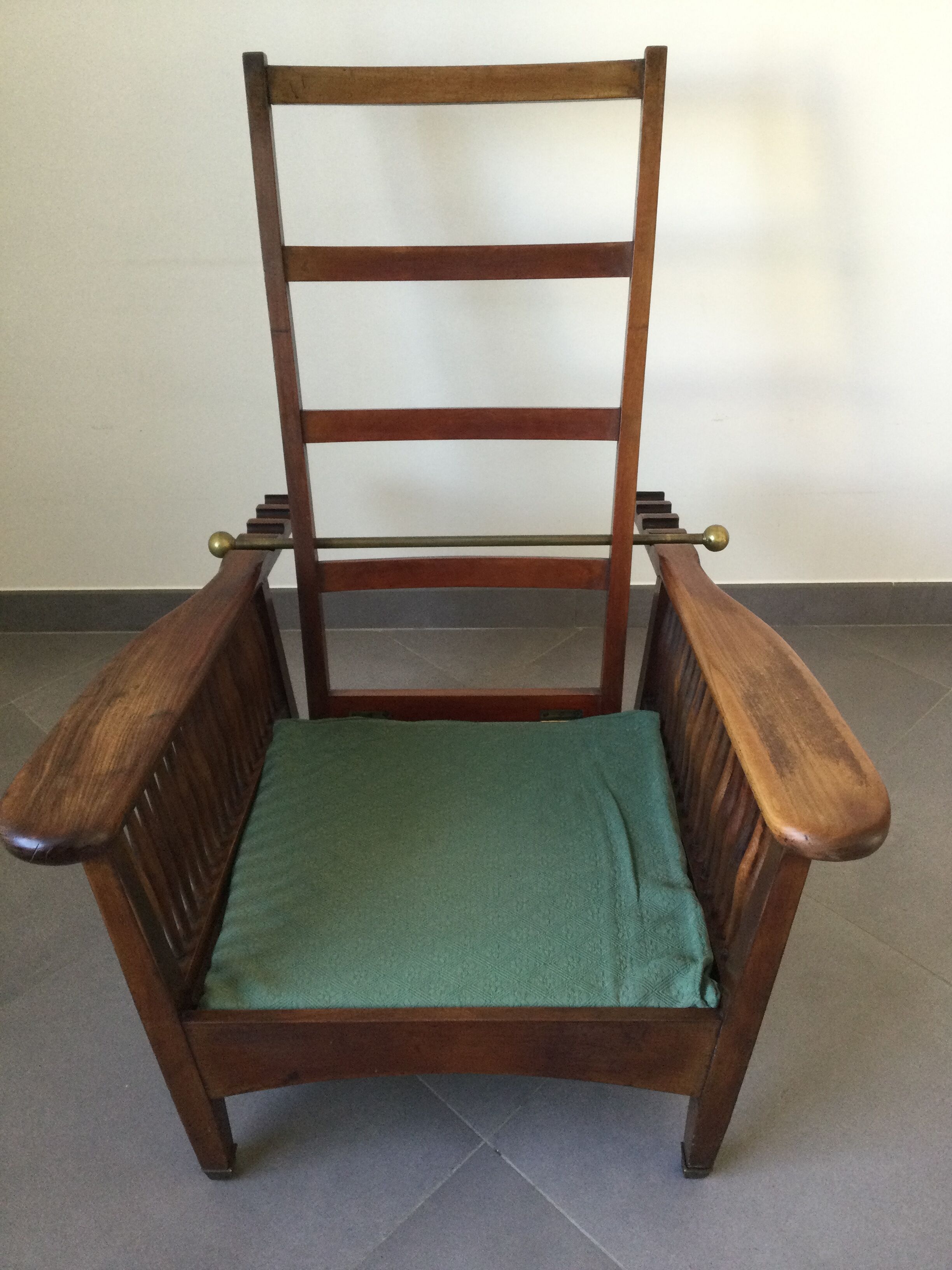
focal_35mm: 31
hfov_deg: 45.4
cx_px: 476
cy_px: 635
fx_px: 1137
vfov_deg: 58.4
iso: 100
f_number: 2.4
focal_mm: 3.3
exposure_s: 1/33
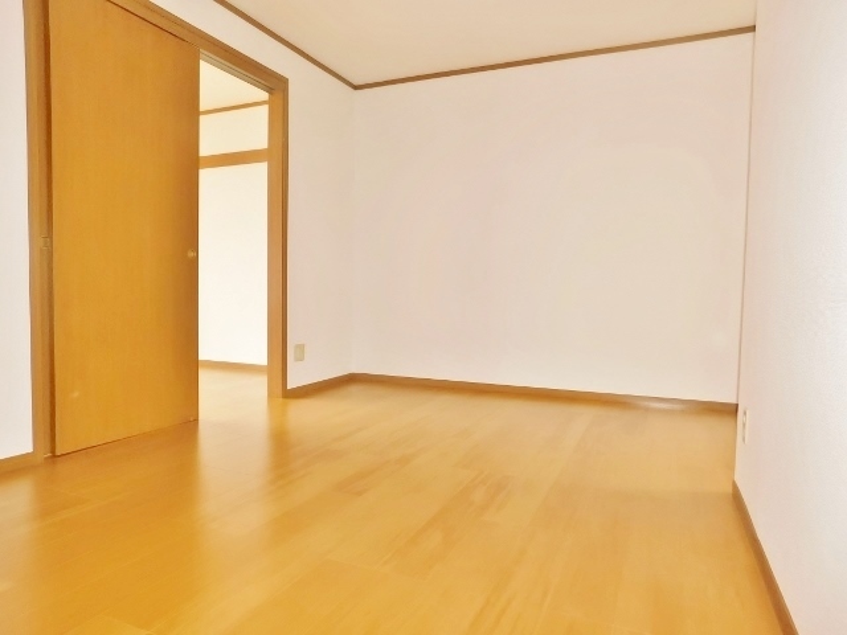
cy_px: 318
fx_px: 563
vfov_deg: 58.9
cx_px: 424
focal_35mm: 23
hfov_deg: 73.9
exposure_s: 1/30
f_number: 3
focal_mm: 4
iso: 200
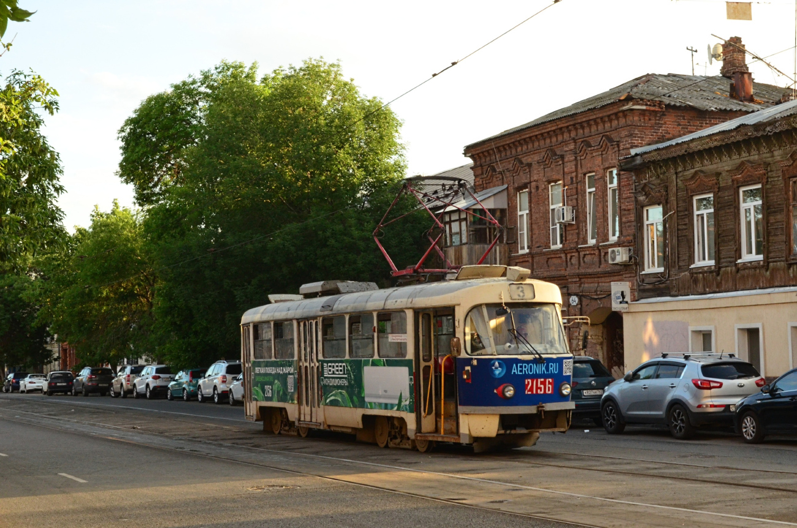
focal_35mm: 66
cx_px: 398
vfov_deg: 20.5
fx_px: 1458
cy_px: 264
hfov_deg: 30.6
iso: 1250
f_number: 20
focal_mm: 44
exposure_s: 1/60
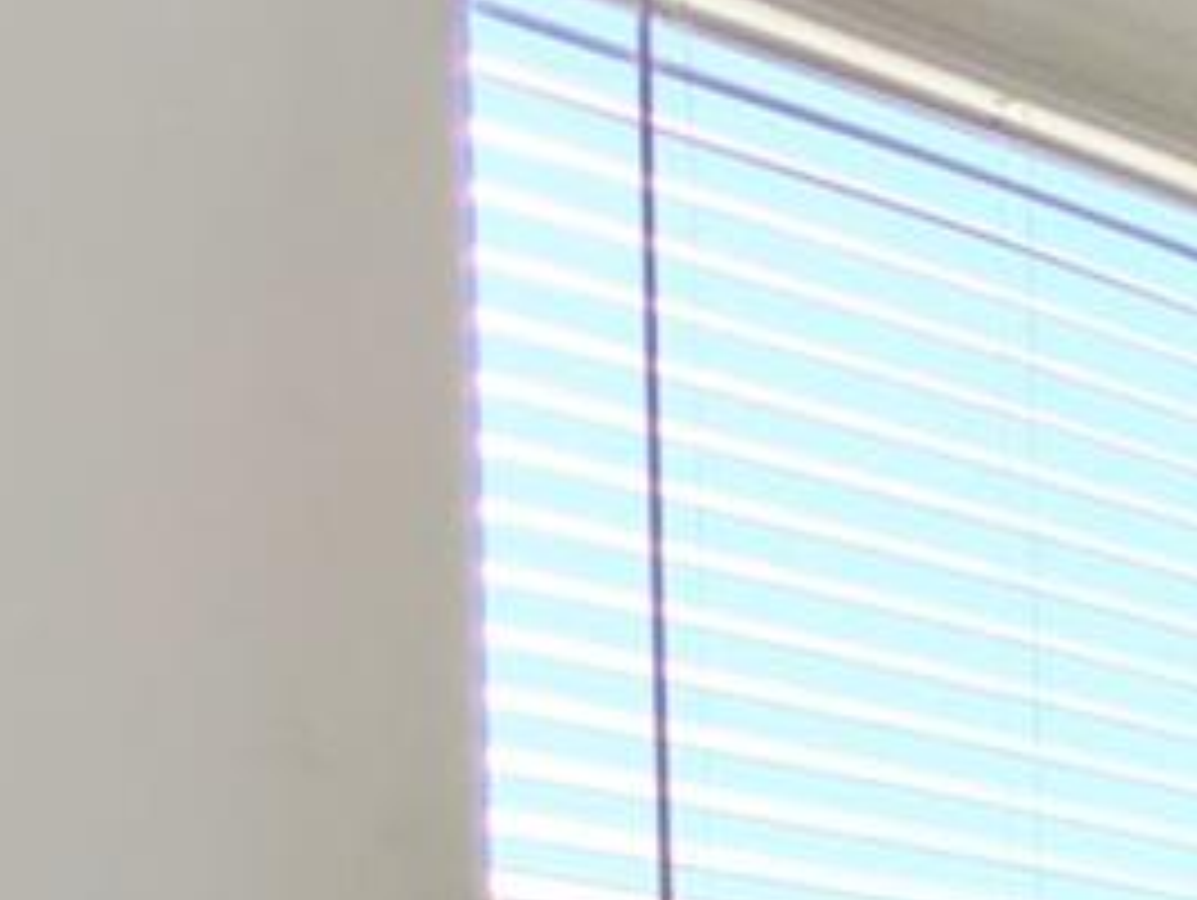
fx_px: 3184
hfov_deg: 16.3
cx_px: 2408
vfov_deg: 13.9
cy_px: 1719
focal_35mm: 92
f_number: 1.7
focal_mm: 2.02
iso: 53
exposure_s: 1/1555
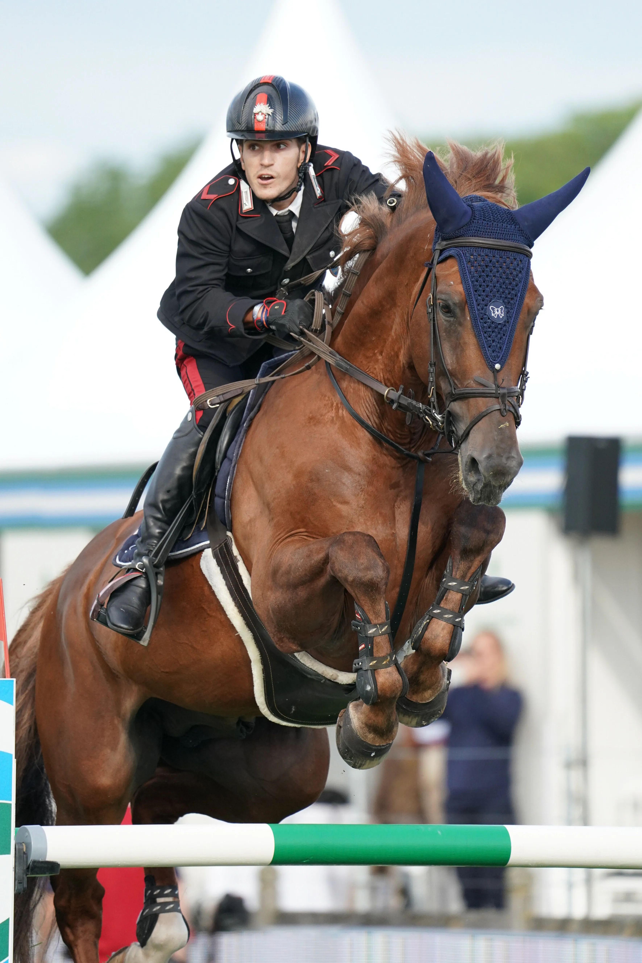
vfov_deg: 3.4
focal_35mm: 600
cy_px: 482
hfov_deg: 2.3
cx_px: 321
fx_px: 16050
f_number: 6.3
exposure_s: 1/2000
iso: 1600
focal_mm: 600
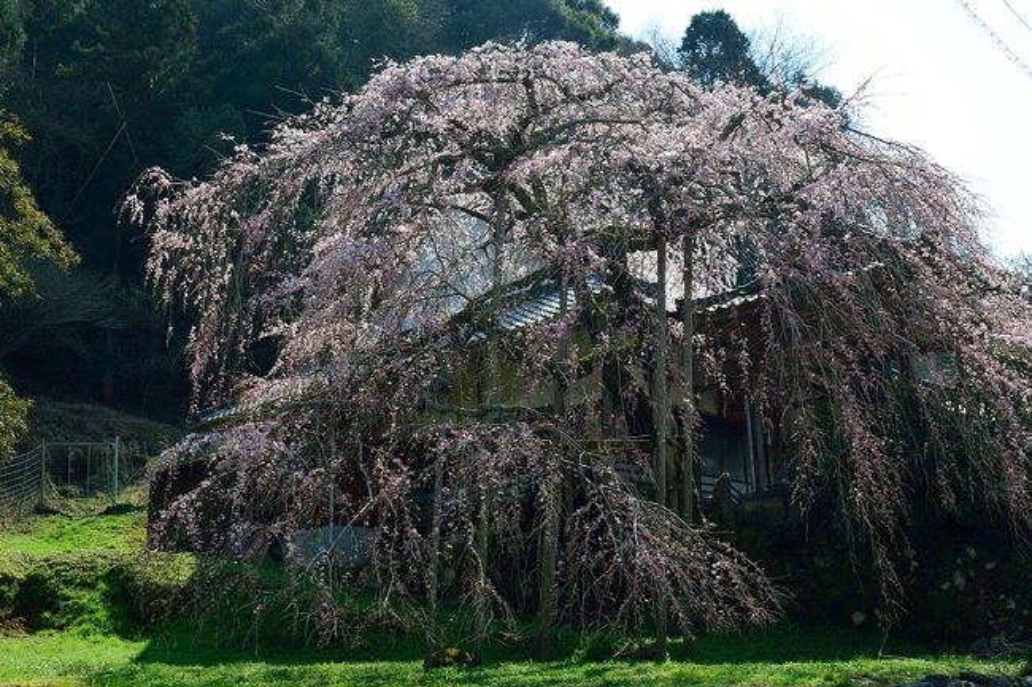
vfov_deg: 30.5
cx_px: 516
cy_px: 344
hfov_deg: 44.5
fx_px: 1261
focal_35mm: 44
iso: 100
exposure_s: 1/160
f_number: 6.3
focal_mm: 44
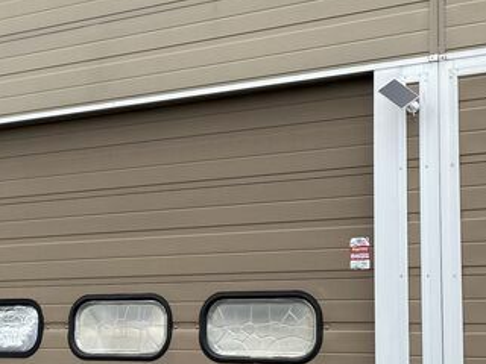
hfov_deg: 24.7
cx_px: 108
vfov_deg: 18.9
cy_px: 197
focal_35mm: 78
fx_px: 1095
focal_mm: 4.25
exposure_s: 1/346
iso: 32
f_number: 1.8
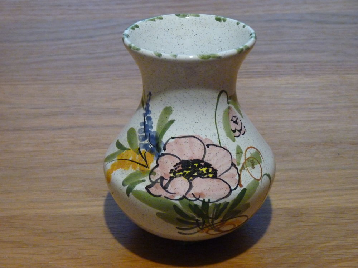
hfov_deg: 18.7
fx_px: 1086
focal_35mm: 105
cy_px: 134
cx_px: 179
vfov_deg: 14.1
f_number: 3.6
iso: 800
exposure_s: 1/20
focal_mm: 18.7
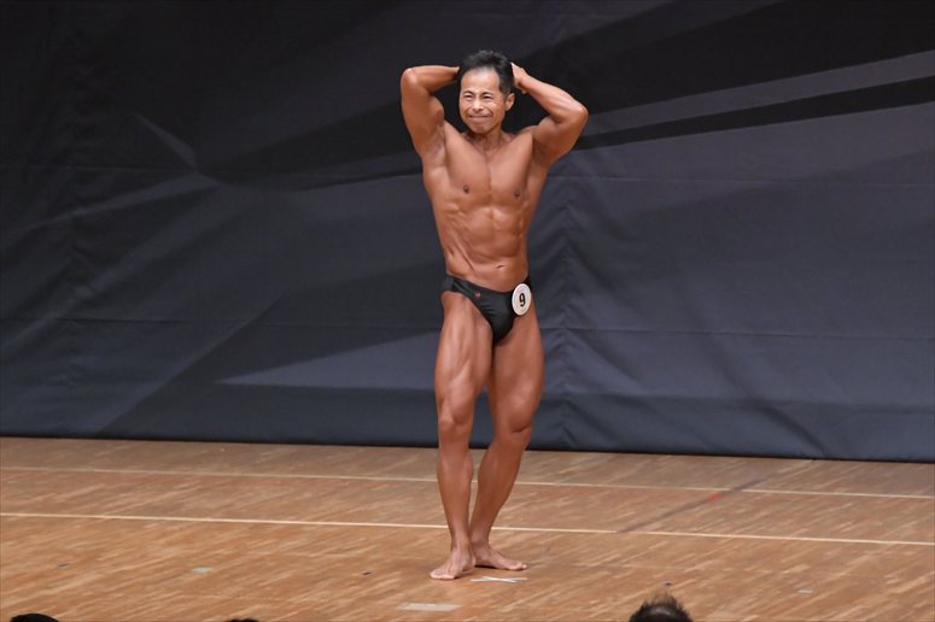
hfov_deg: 7.2
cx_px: 468
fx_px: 7399
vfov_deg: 4.8
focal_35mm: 285
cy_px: 311
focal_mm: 190
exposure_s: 1/400
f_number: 5.6
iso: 6400
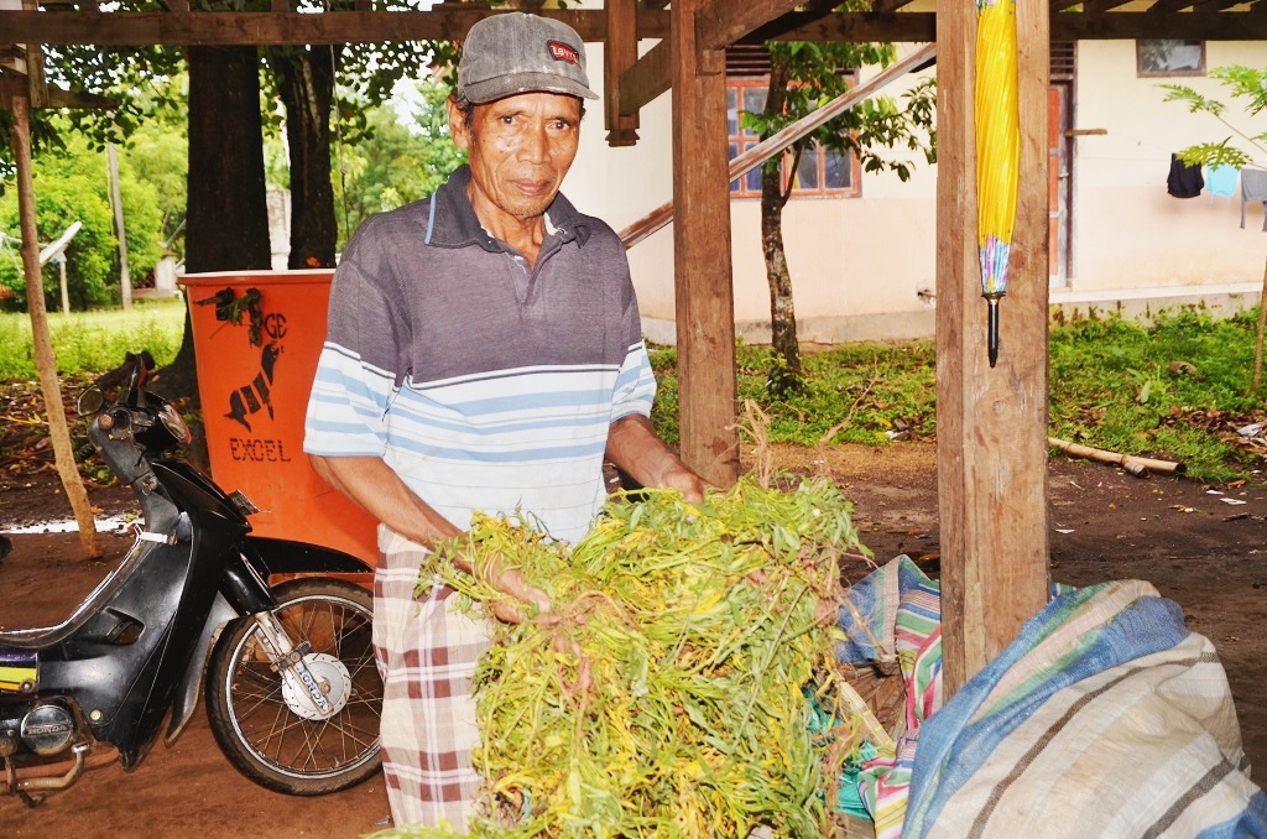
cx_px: 634
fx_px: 1317
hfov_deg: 51.4
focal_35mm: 38
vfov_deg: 35.3
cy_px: 420
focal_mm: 25
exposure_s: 1/60
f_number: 4
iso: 400
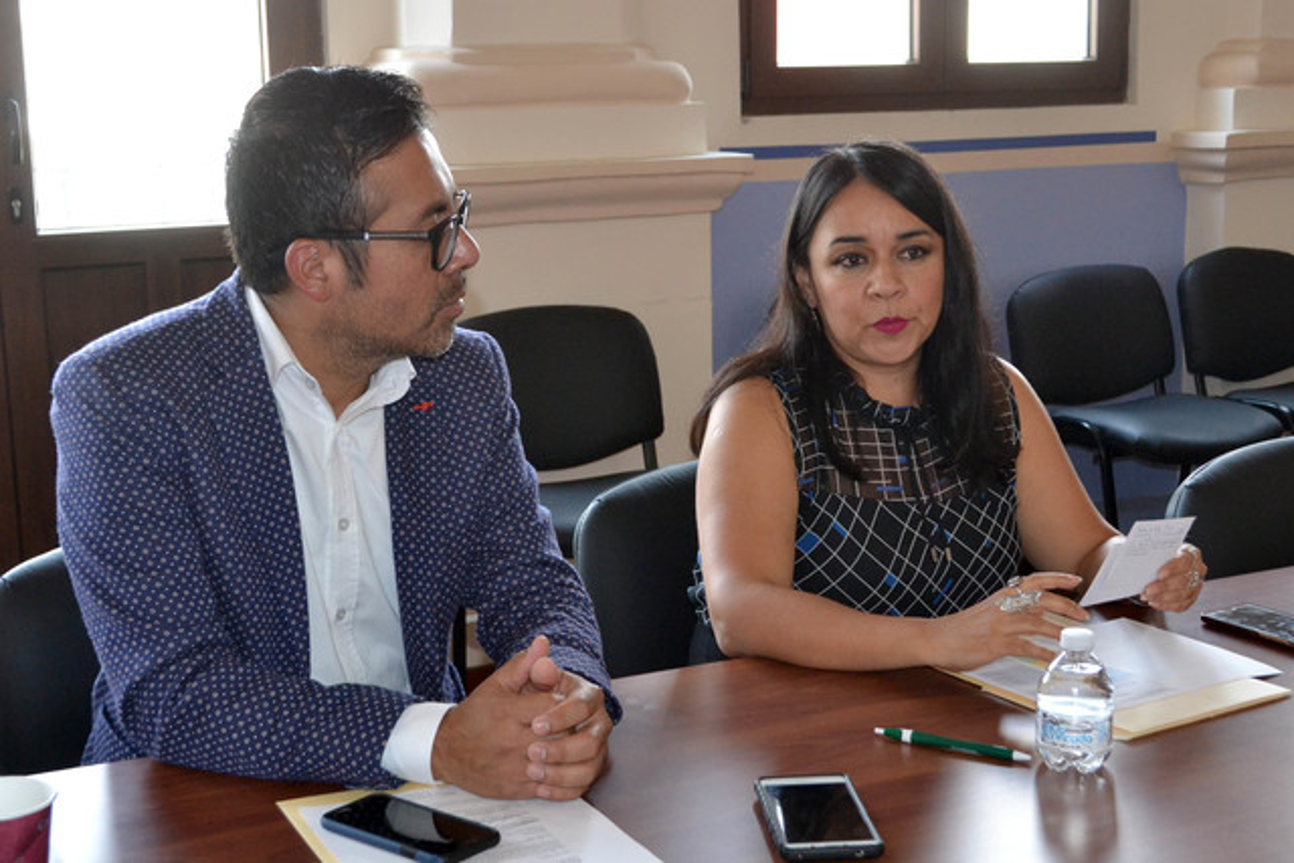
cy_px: 432
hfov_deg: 41.1
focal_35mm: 48
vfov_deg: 28.1
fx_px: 1726
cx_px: 647
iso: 1400
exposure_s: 1/80
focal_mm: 32
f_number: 7.1
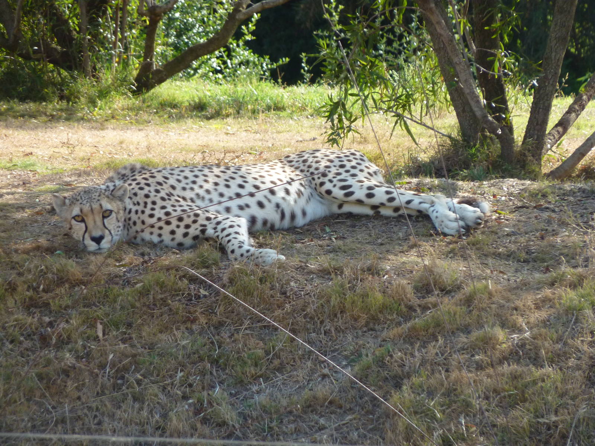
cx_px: 298
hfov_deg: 6.6
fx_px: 5157
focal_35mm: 300
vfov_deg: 5.0
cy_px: 223
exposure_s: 1/250
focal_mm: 49.2
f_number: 4.9
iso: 200
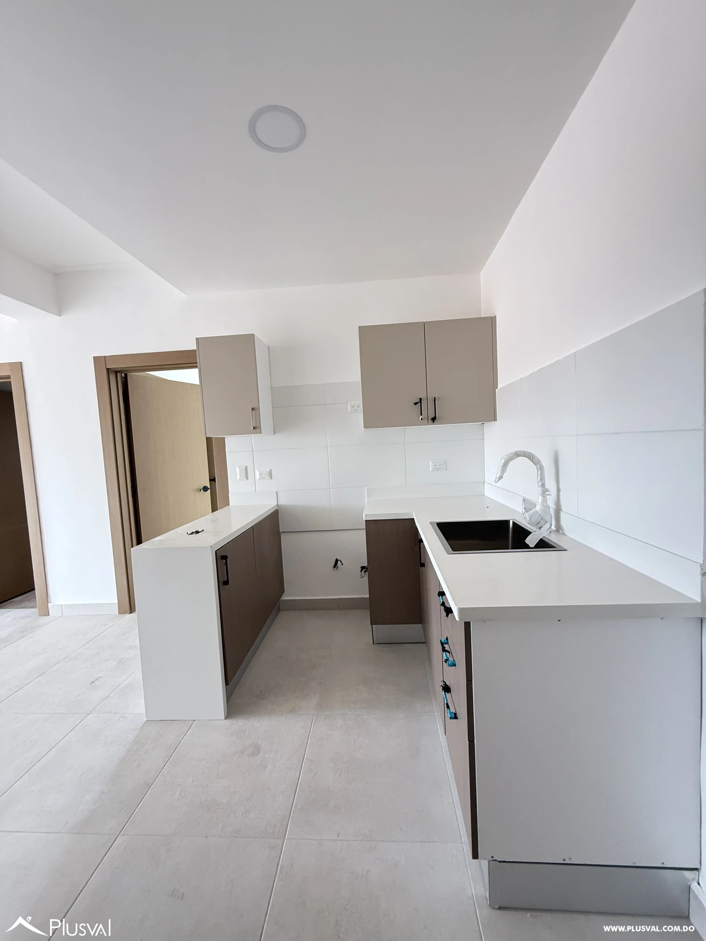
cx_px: 353
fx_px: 381
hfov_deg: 85.7
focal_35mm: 14
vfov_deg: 102.1
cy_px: 470
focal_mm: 2.22
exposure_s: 1/96
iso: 400
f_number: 2.2
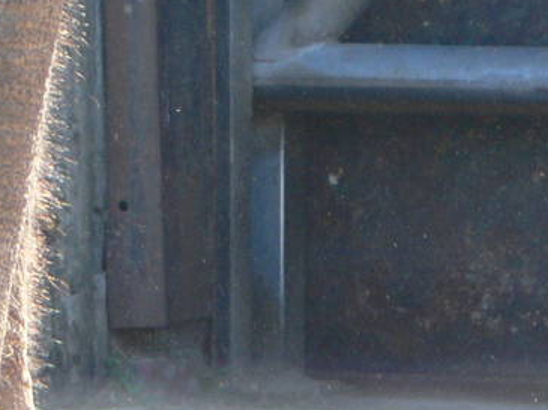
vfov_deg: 0.8
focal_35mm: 1777
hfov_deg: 1.1
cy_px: -485
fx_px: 28104
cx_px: -455
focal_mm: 85.6
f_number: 4
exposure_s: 1/80
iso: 80
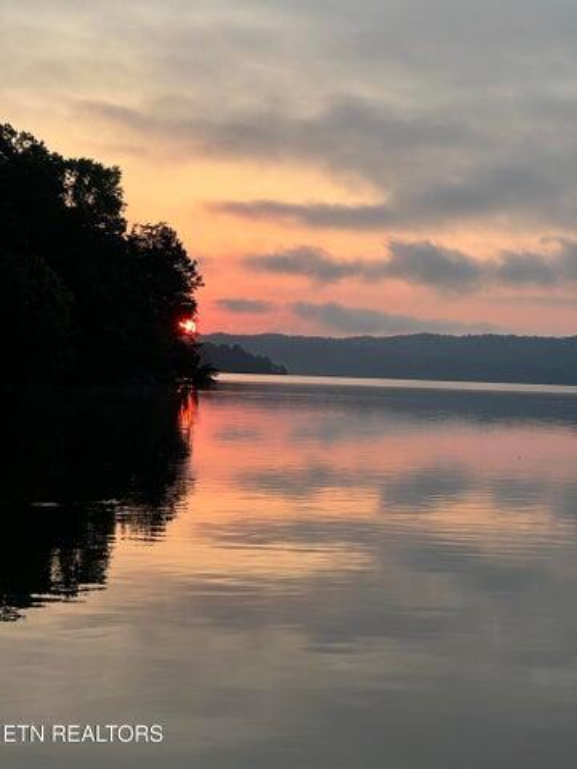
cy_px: 384
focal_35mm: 77
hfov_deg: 19.1
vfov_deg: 25.3
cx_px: 288
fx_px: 1711
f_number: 2.8
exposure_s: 1/143
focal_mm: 9
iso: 32
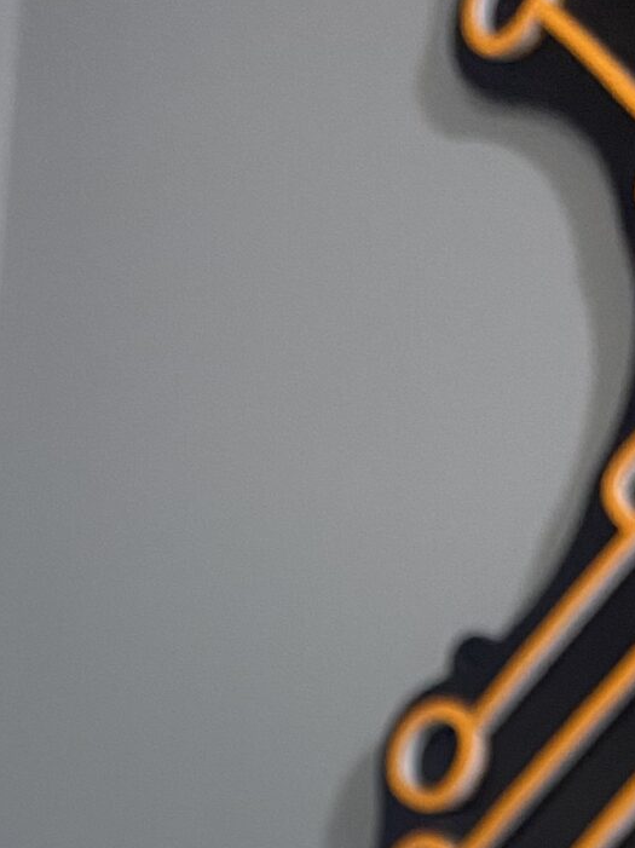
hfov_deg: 15.4
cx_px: 76
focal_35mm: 95
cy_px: 1448
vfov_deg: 17.4
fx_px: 2326
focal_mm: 4.25
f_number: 1.8
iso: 100
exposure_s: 1/50
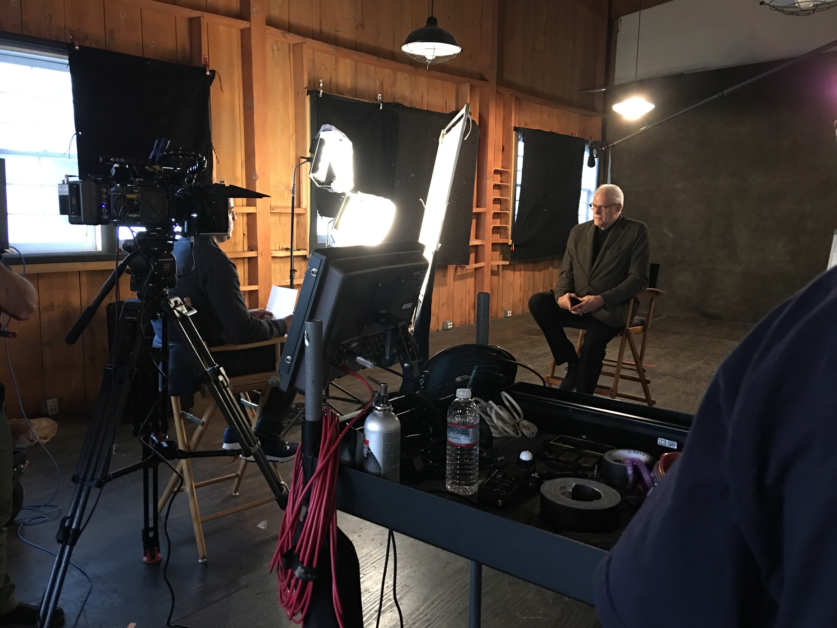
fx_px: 701
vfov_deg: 48.2
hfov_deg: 61.7
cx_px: 418
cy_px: 314
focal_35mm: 29
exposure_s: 1/4
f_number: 2.2
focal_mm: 4.15
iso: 64
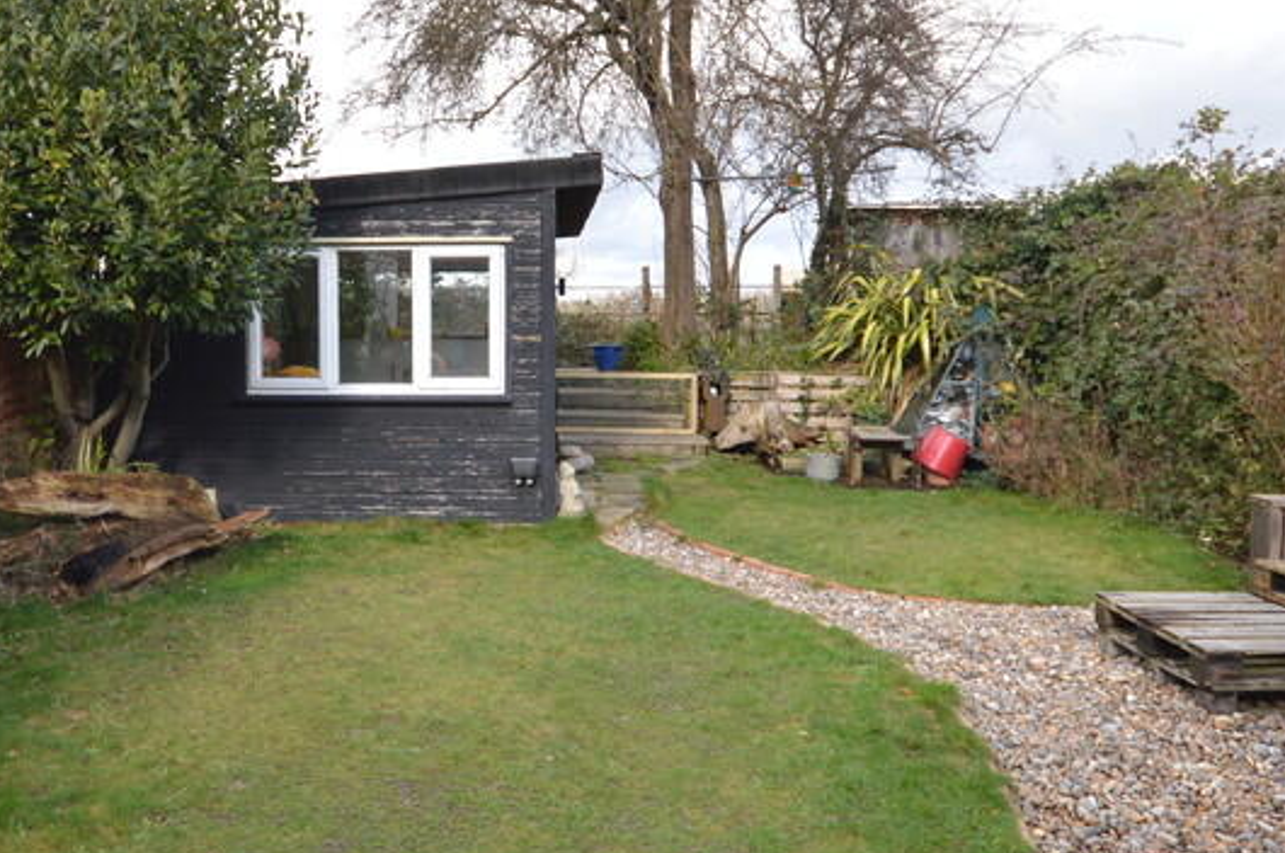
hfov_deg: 62.8
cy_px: 372
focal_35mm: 29
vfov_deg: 44.8
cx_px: 478
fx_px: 1034
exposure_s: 1/125
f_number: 5.6
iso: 140
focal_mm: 10
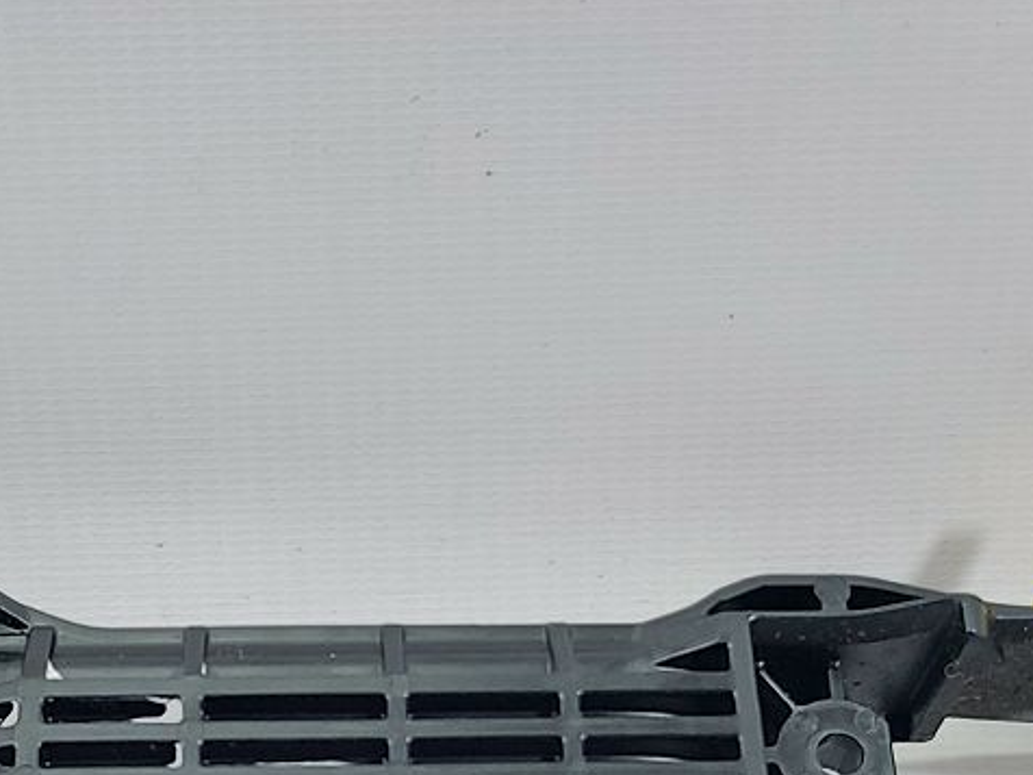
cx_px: 348
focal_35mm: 70
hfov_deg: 27.6
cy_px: 662
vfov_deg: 20.7
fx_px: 2089
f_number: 1.8
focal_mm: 5.23
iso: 100
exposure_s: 1/50
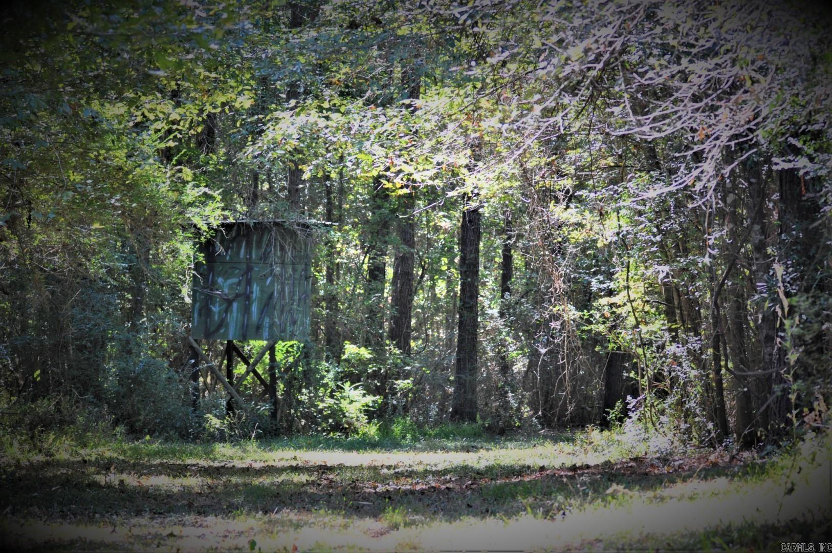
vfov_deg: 6.1
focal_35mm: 225
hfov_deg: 9.2
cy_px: 276
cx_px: 416
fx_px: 5194
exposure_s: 1/160
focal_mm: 150
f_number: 5
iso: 800
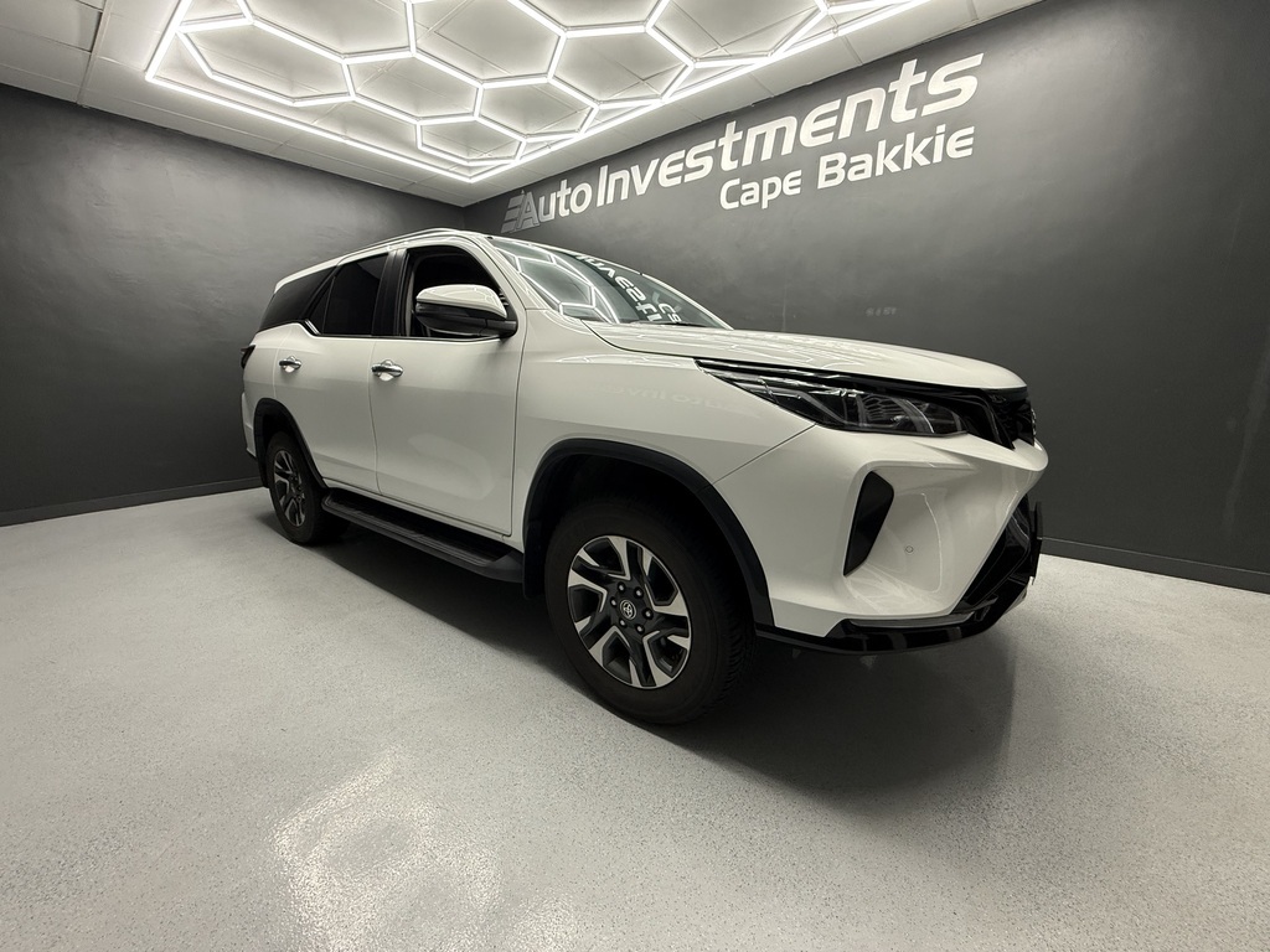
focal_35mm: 14
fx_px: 514
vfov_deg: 85.7
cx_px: 635
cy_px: 476
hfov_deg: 102.1
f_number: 2.2
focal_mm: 2.22
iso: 200
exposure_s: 1/100
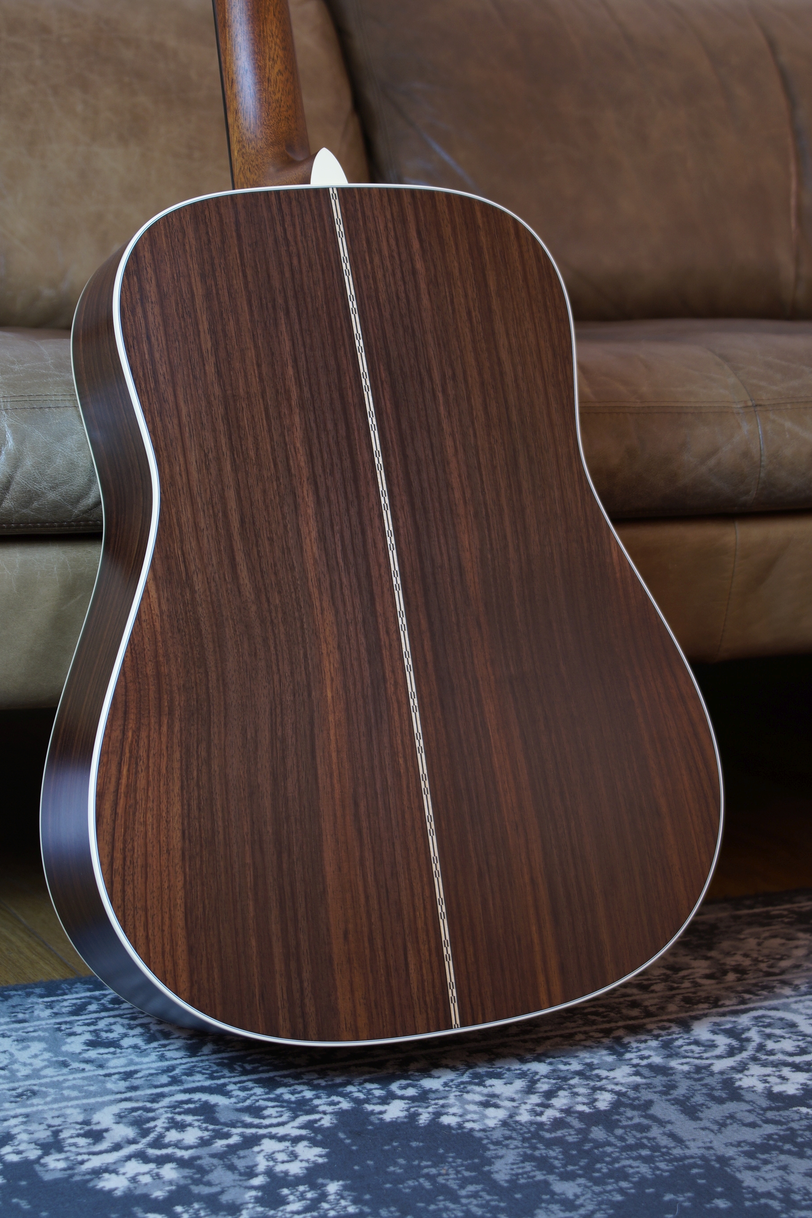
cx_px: 406
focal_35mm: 68
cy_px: 609
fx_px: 2284
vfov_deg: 29.9
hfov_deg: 20.2
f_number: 4.5
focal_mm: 45
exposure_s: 1/6
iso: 100
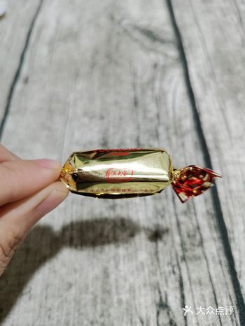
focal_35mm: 27
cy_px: 163
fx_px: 255
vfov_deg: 65.3
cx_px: 122
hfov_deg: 51.4
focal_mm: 5.58
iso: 400
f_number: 1.8
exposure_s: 1/50
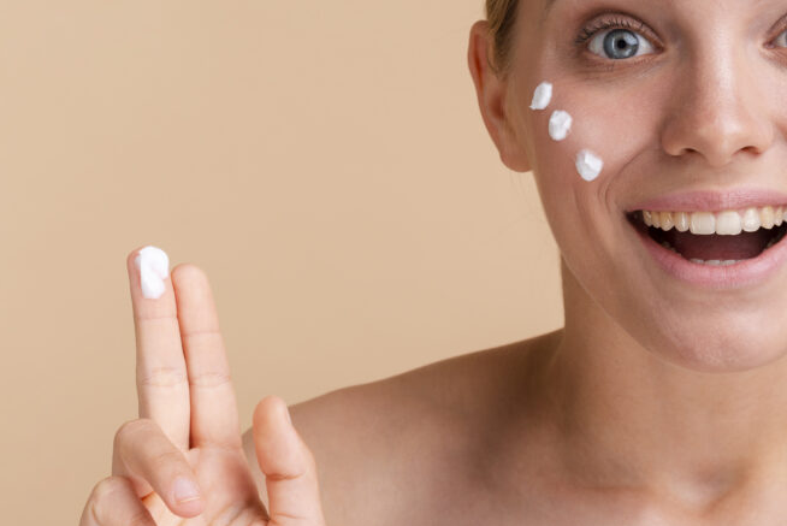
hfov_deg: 15.4
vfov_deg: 10.3
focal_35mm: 133
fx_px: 2909
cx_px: 421
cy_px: 257
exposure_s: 1/160
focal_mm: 85
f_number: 11
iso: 100
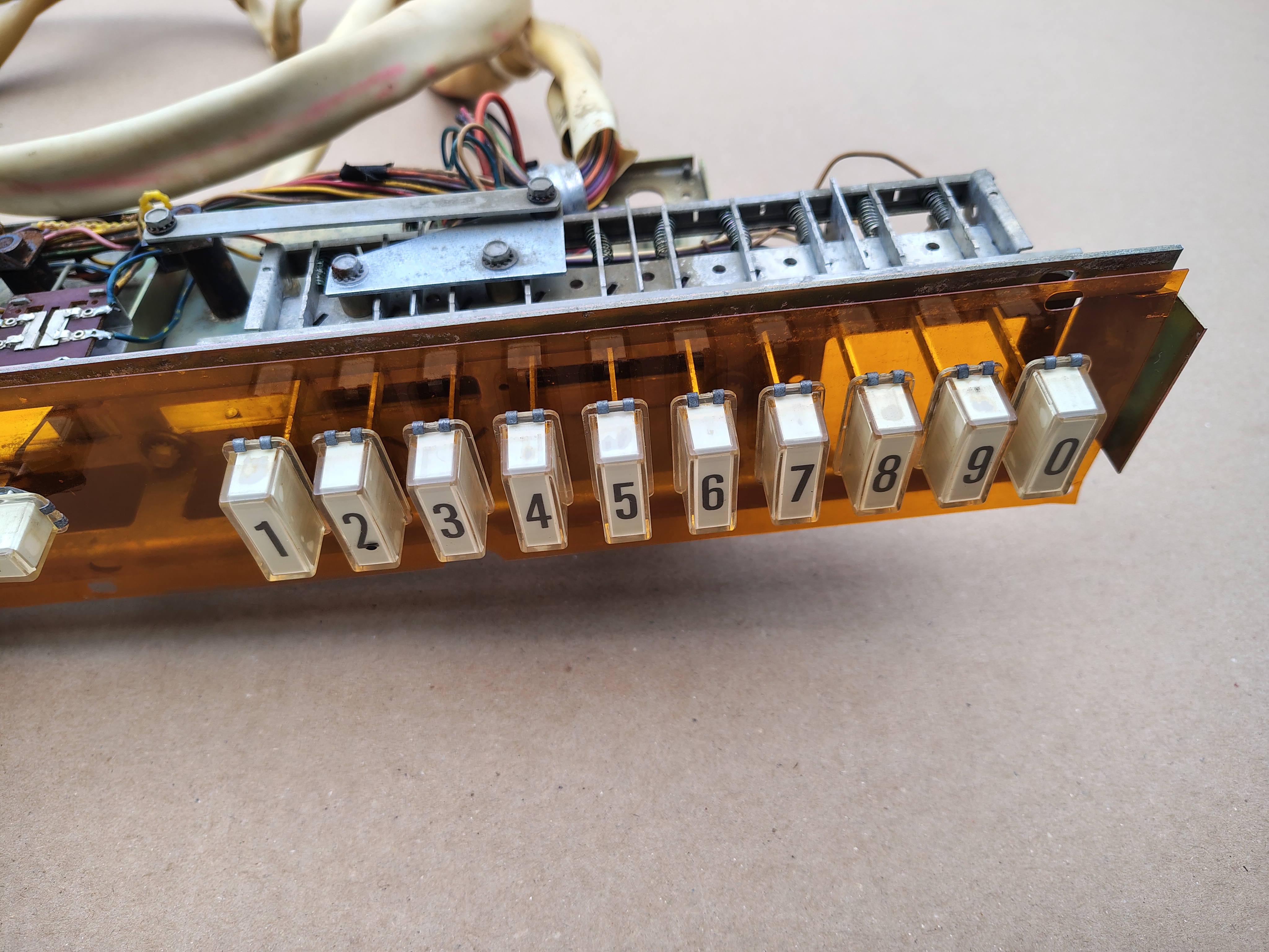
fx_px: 880
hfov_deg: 71.6
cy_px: 476
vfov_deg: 56.8
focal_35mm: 24
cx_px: 634
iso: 100
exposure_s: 1/665
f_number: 1.8
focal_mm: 5.56
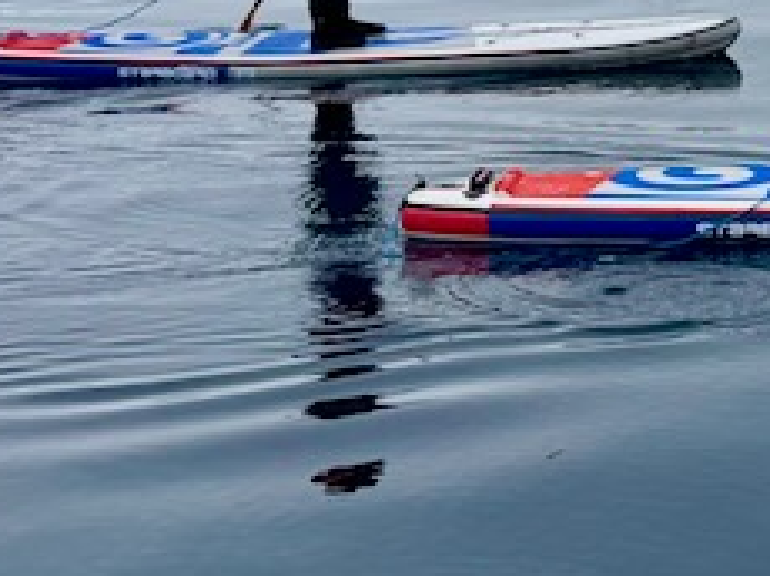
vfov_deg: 13.4
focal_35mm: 107
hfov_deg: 16.8
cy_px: -141
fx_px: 2378
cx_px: 1132
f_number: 1.78
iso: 80
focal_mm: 6.76
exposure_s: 1/7092
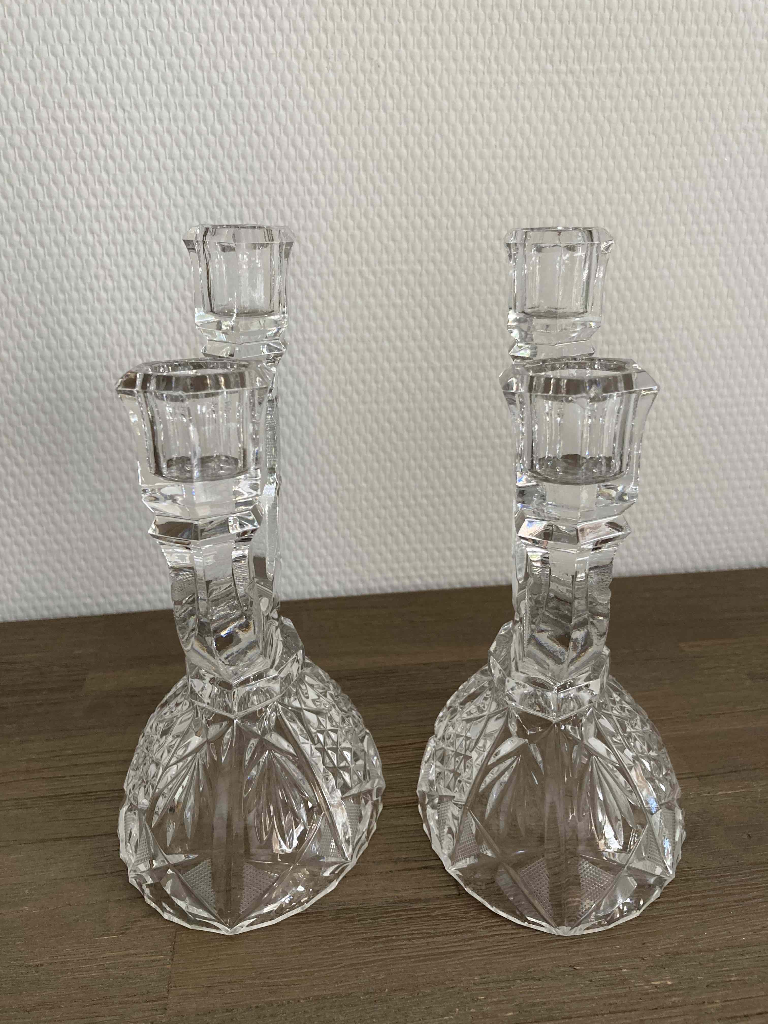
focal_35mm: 28
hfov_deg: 49.7
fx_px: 828
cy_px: 512
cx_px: 384
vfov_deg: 63.4
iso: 80
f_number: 1.8
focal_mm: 3.99
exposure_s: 1/60
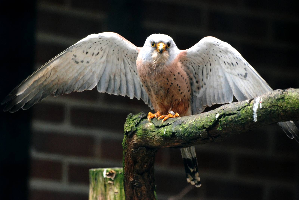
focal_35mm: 330
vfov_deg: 4.2
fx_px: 2744
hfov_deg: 6.2
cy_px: 100
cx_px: 150
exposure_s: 1/160
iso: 1600
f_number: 7.1
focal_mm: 220
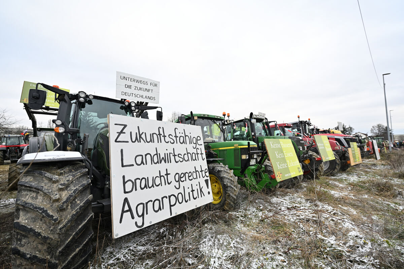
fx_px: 157
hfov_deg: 104.3
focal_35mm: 14
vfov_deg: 81.2
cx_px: 202
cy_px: 134
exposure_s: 1/1600
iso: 800
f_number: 3.2
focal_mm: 14
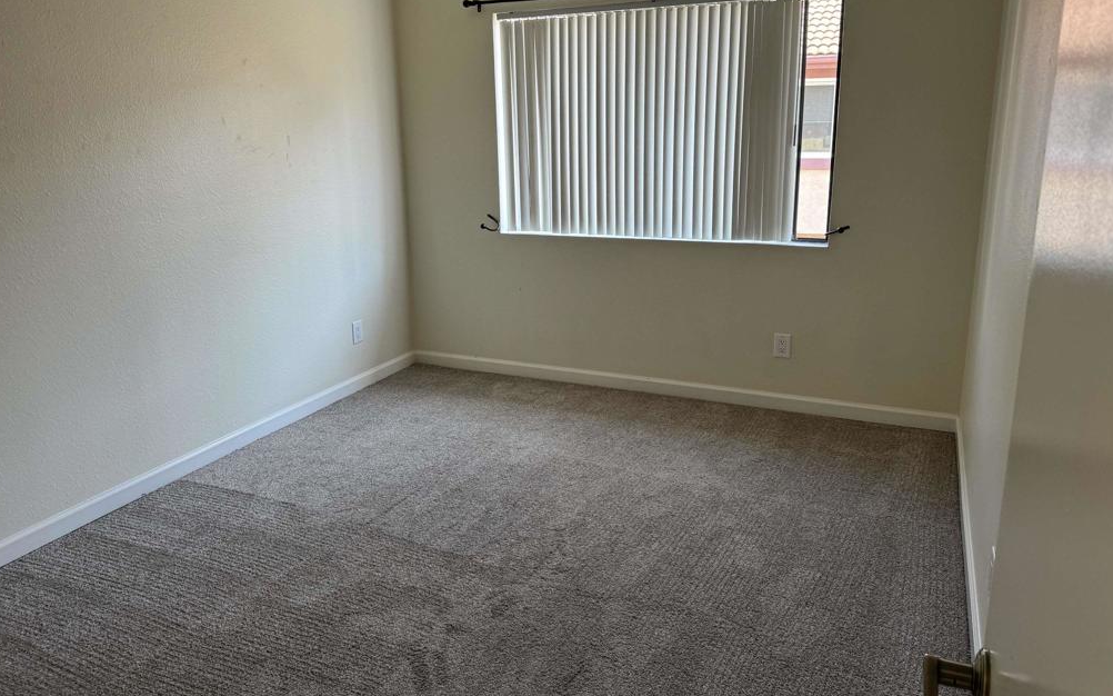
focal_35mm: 26
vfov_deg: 47.4
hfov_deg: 70.4
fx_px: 789
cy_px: 296
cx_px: 556
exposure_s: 1/121
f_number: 1.78
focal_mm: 6.76
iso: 160
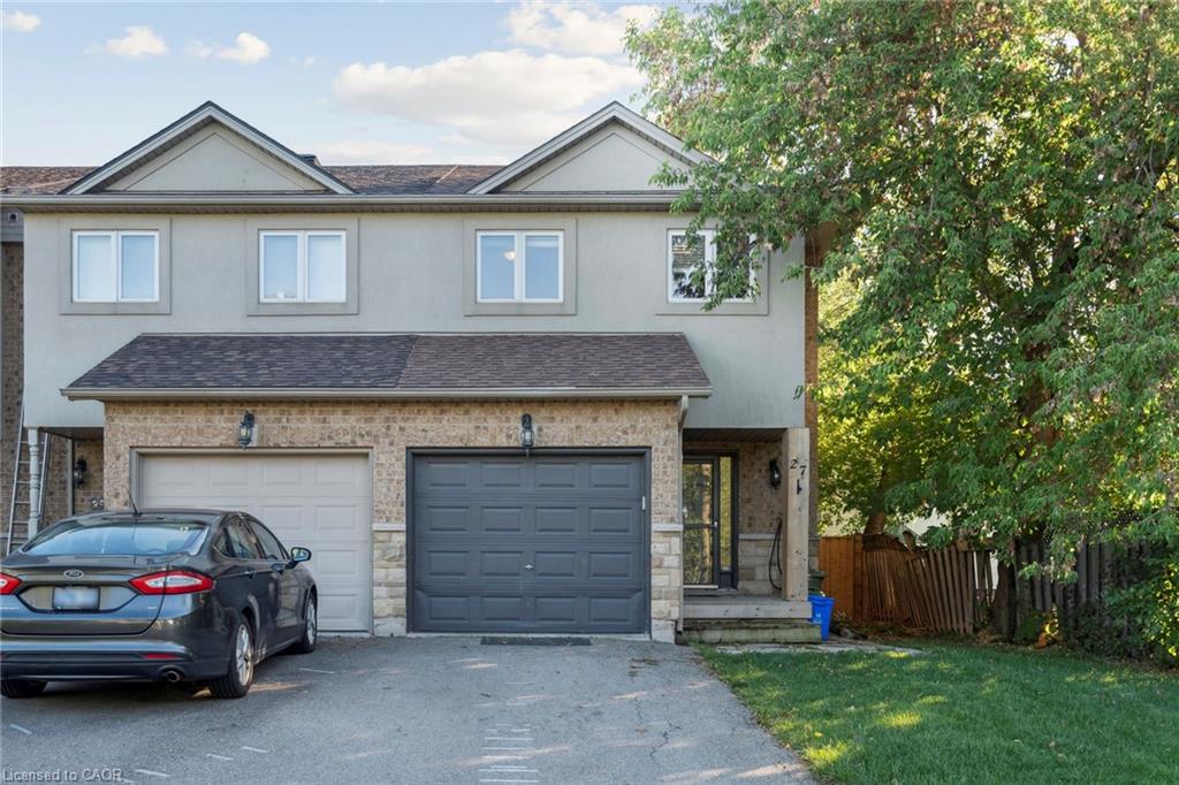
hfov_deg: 57.2
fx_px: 1080
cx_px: 590
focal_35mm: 33
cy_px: 392
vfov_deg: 39.9
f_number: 6.3
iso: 500
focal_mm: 33
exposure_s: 1/125
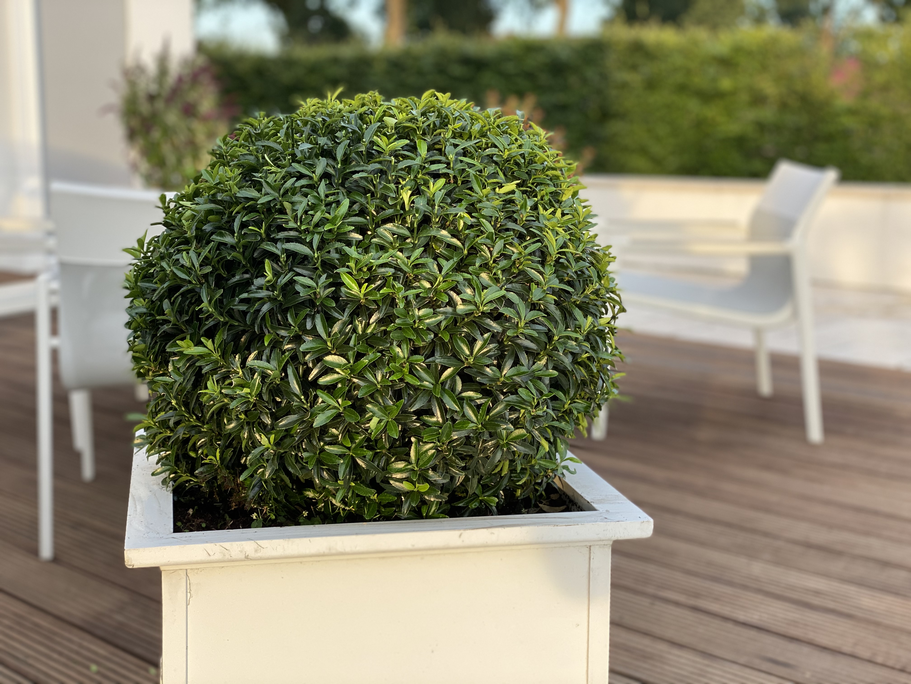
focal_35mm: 52
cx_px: 456
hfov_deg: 36.8
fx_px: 1369
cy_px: 342
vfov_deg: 28.0
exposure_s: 1/122
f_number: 2
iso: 32
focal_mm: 6
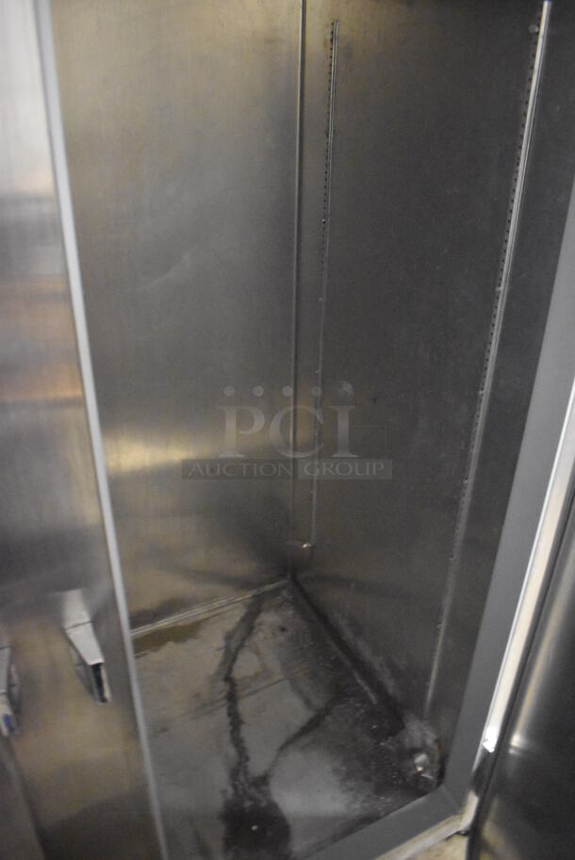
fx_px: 646
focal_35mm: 27
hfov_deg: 48.0
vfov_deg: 67.3
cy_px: 430
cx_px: 288
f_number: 3.5
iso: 12800
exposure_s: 1/100
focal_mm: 18
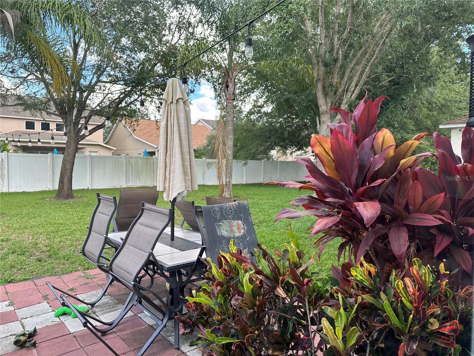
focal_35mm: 24
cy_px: 178
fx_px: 329
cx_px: 237
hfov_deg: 71.6
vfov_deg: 56.8
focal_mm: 6.86
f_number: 1.78
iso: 80
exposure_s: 1/467
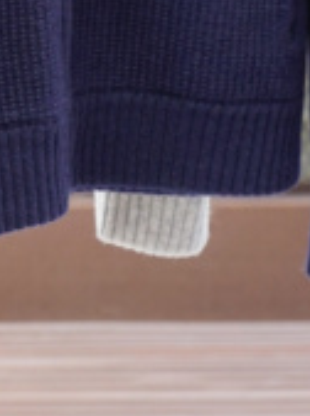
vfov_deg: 8.8
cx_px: -114
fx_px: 2625
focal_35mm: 219
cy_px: -241
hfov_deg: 6.7
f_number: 4
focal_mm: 32
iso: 400
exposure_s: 1/125
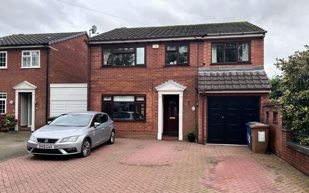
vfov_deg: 44.4
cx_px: 156
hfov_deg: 66.5
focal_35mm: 28
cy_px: 109
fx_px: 236
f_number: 1.5
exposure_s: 1/552
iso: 50
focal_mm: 5.7
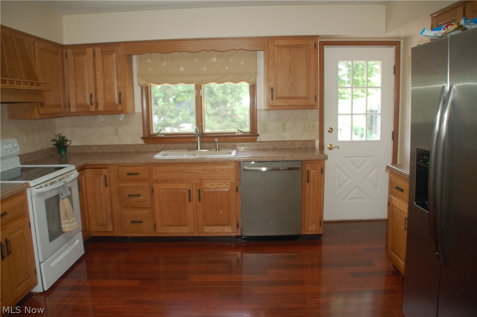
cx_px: 238
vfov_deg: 47.8
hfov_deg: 67.4
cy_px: 158
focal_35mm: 27
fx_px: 357
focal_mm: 18
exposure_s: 1/60
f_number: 3.5
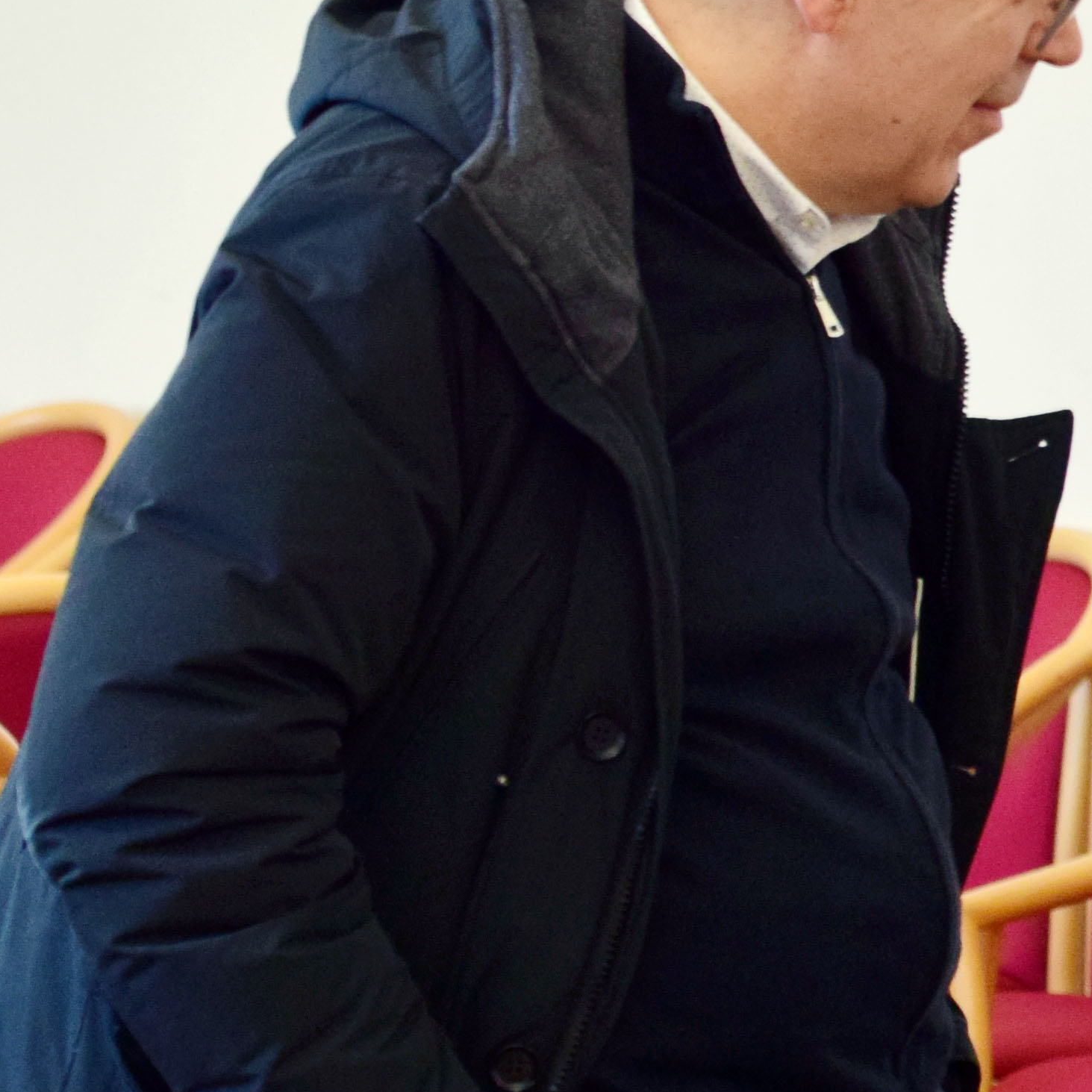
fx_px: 13063
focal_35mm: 366
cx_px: 2227
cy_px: 917
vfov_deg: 4.8
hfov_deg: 4.7
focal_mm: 70
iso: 1000
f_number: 4.5
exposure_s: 1/50
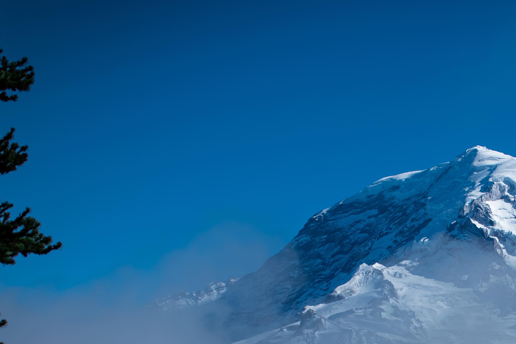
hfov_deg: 17.3
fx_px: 1666
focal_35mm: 116
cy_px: 369
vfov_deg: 11.6
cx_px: 486
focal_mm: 31
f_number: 5.6
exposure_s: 1/1000
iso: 100
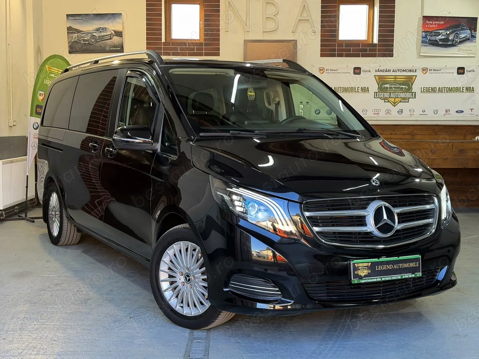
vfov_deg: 30.3
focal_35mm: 48
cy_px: 180
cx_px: 240
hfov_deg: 39.7
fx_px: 664
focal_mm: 6.76
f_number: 1.78
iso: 100
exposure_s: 1/100
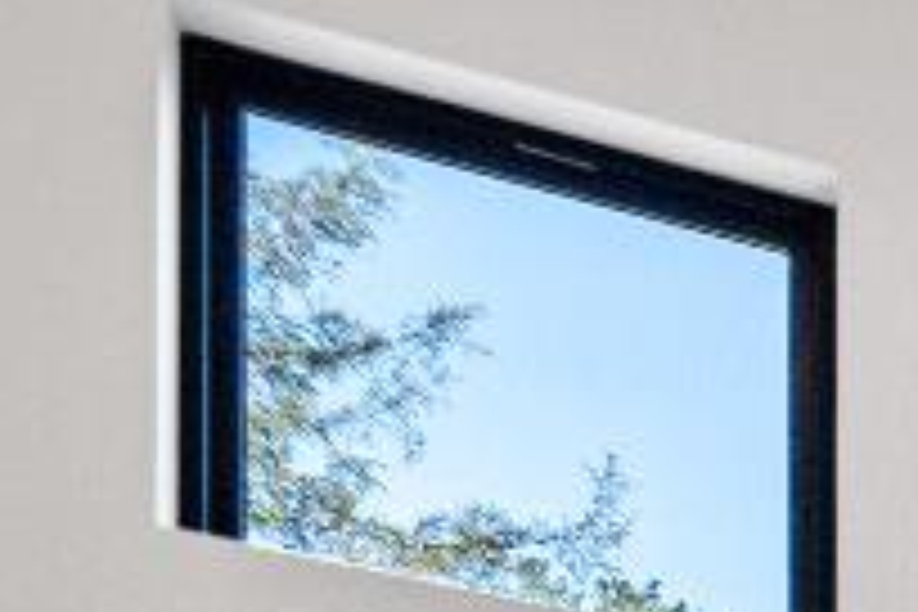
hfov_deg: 9.6
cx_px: 3154
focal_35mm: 125
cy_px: 2174
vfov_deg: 8.2
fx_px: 3187
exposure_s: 1/3
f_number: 8
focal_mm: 17
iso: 320
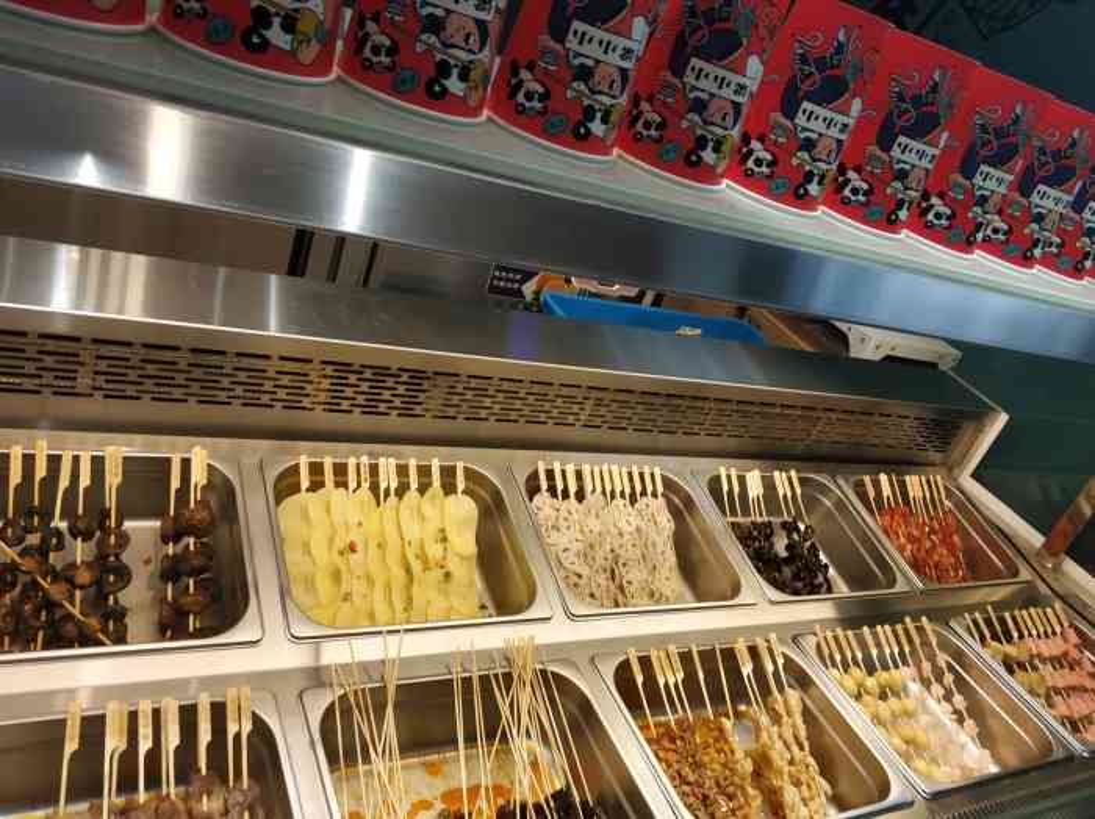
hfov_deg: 65.4
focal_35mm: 27
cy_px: 410
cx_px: 548
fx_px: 853
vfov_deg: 51.3
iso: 112
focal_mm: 3.82
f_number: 1.8
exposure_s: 1/50
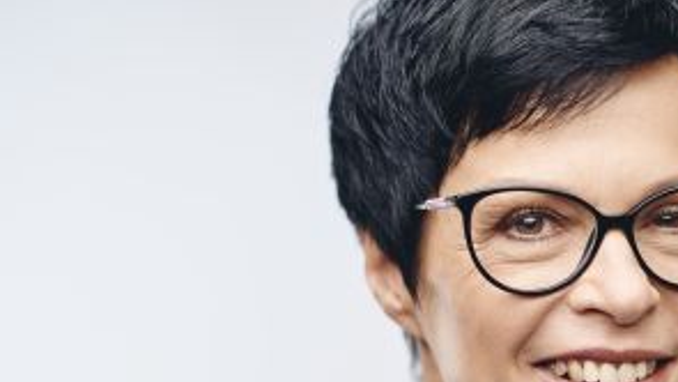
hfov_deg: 14.9
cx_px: 680
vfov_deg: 8.5
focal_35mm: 142
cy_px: 398
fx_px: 2553
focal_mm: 80
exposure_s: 1/125
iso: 100
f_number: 2.2
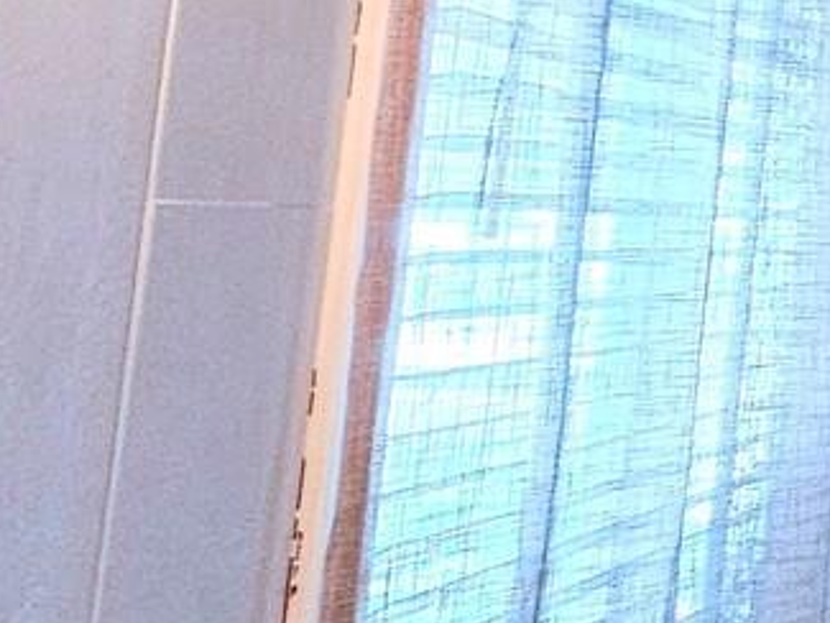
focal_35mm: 64
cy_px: 140
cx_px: 1982
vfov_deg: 22.7
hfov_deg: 15.4
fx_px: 1535
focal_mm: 2.2
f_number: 2.2
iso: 400
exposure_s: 1/30
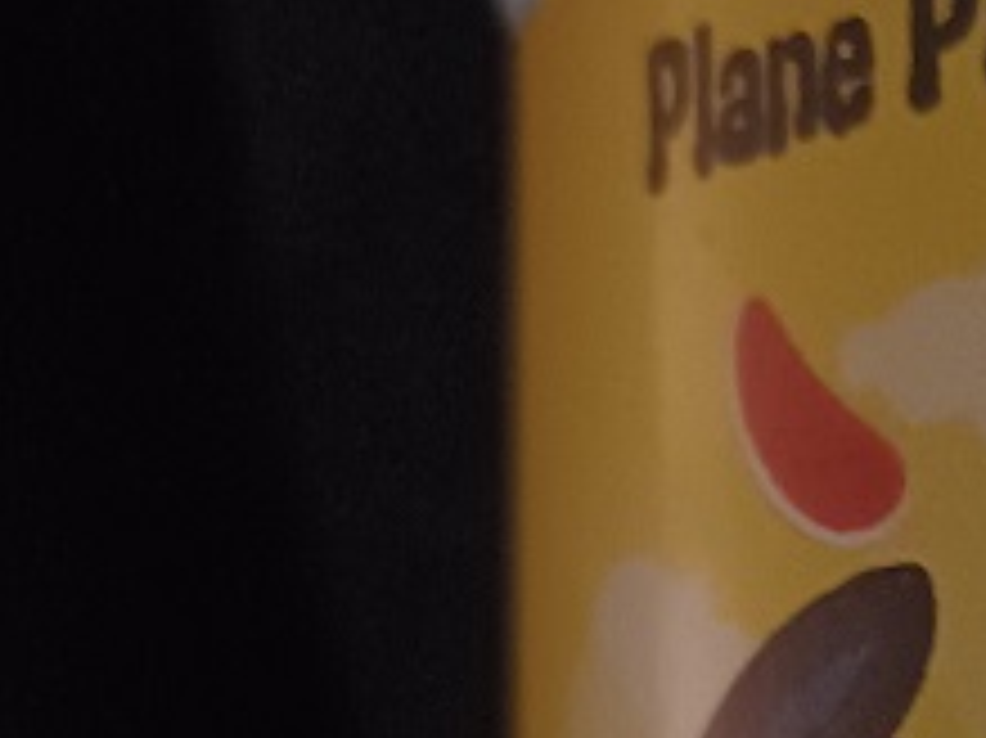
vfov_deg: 12.7
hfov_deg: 15.7
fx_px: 3245
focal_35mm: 114
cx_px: 1540
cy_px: 873
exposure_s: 1/20
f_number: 1.8
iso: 1000
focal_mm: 4.6
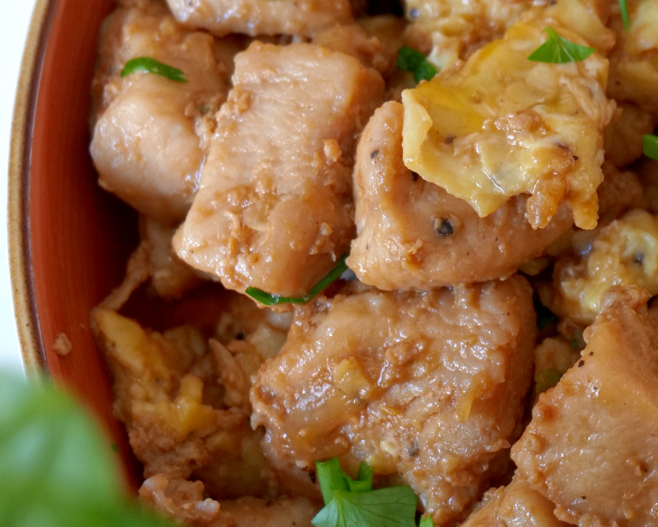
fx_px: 2805
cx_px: 823
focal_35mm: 144
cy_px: 170
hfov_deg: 13.0
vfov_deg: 10.7
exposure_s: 1/100
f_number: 7.1
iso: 2500
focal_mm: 60
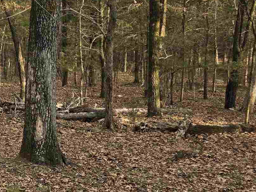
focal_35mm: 87
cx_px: -110
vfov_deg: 16.8
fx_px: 643
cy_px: 37
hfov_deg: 19.9
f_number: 1.7
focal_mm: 6.3
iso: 32
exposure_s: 1/370
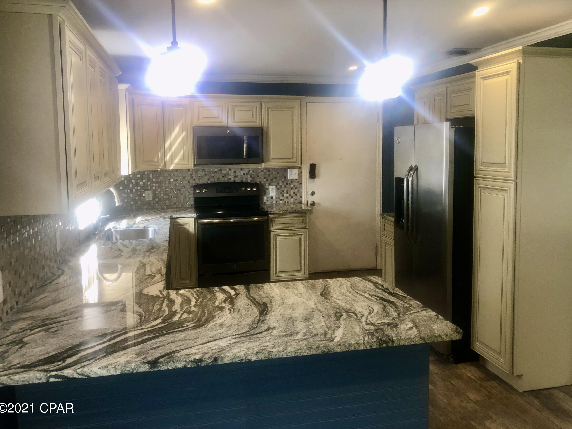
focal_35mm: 30
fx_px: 496
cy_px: 199
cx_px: 303
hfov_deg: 59.9
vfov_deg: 46.8
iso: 40
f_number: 1.8
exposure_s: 1/30
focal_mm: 3.99
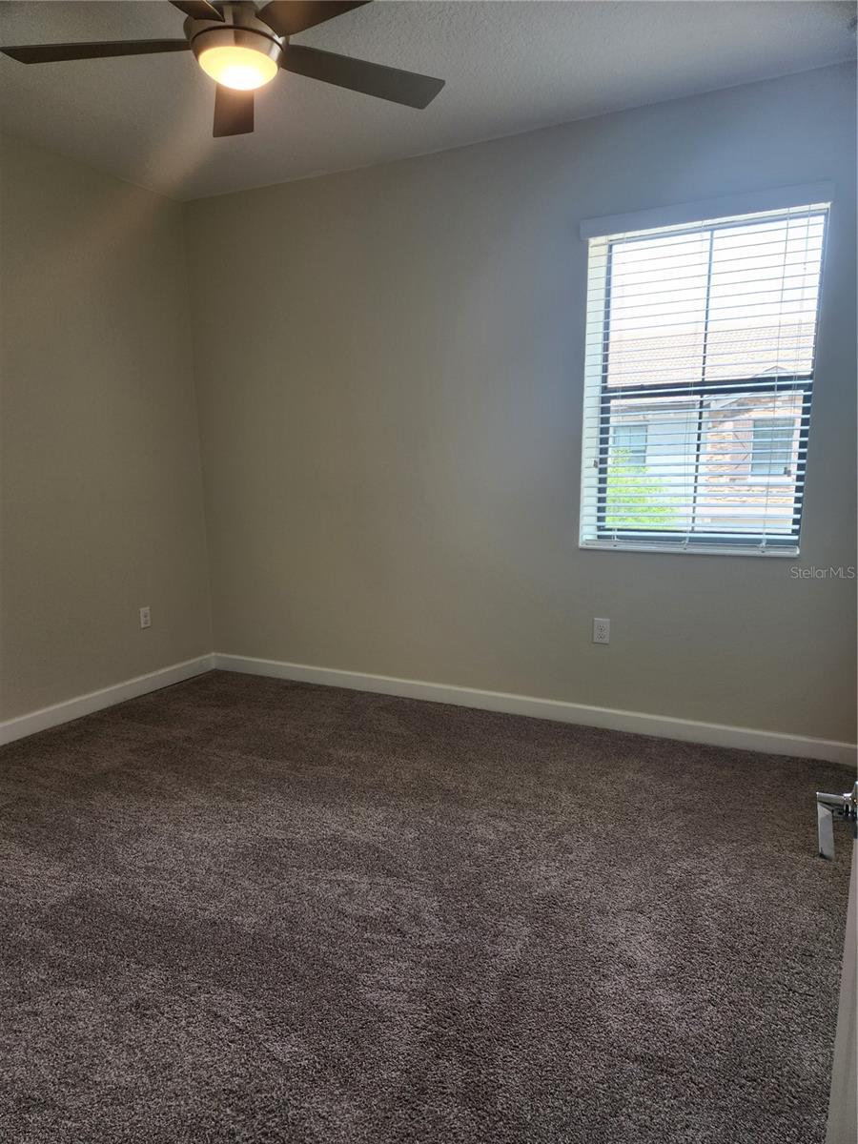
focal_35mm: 23
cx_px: 429
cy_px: 572
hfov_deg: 58.9
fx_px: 760
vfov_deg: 73.9
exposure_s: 1/120
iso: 64
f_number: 1.8
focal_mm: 5.4
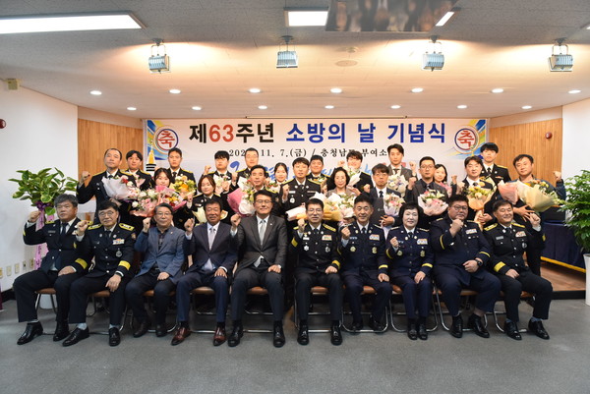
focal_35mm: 24
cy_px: 197
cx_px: 295
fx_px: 394
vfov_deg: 53.2
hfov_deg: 73.7
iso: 3200
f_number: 7.1
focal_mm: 24
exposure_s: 1/200
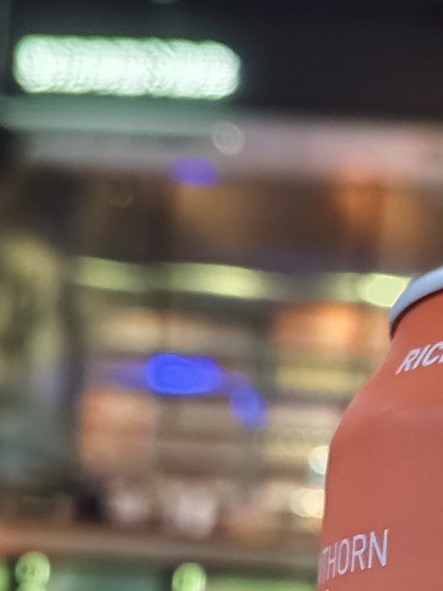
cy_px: 590
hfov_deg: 16.8
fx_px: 1400
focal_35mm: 82
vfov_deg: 22.9
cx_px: 592
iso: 3478
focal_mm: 5.56
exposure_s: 1/4.76
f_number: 1.88
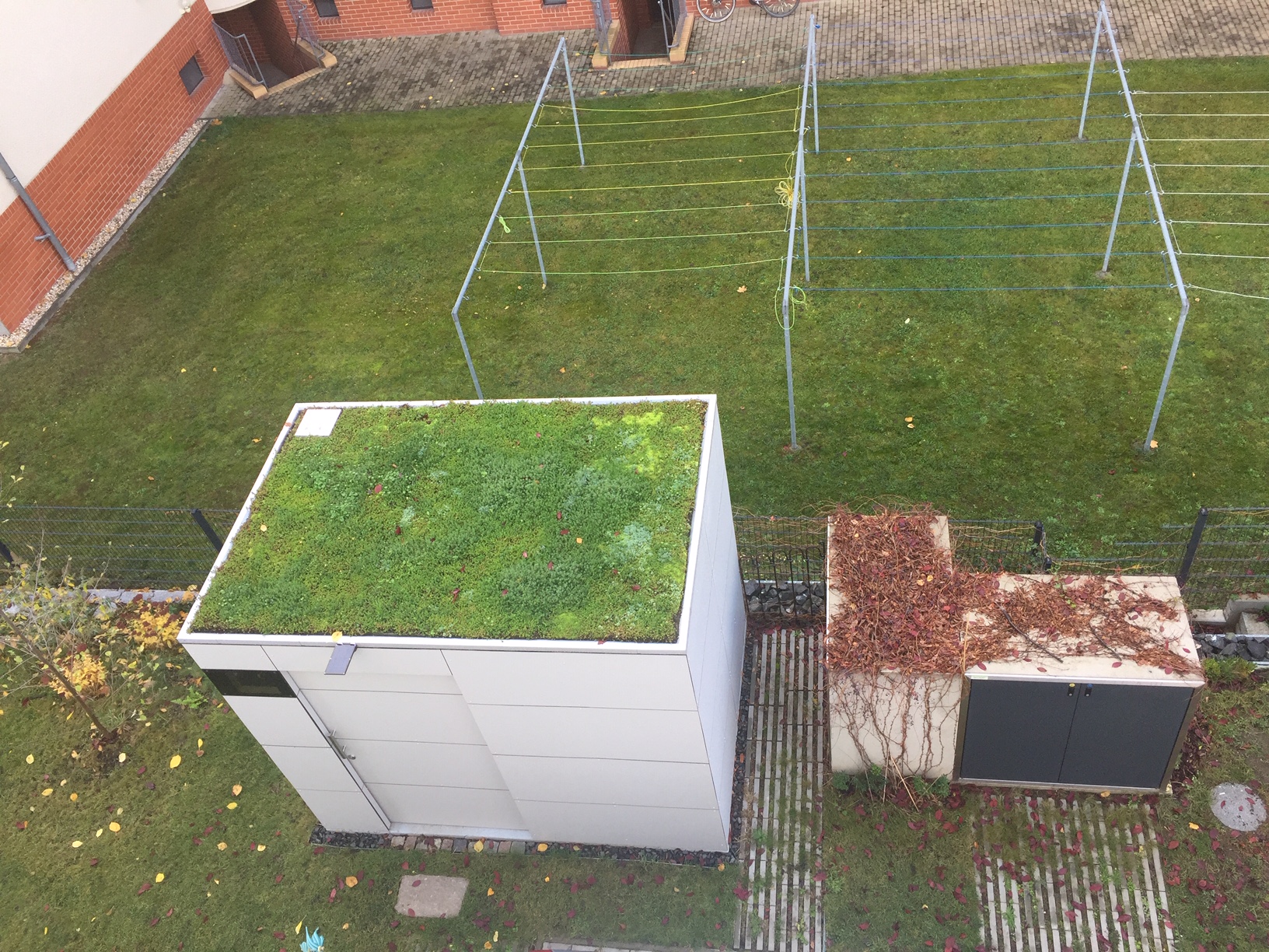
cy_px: 476
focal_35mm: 29
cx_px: 634
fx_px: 1063
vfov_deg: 48.2
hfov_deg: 61.7
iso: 40
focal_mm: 4.15
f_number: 2.2
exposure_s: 1/100
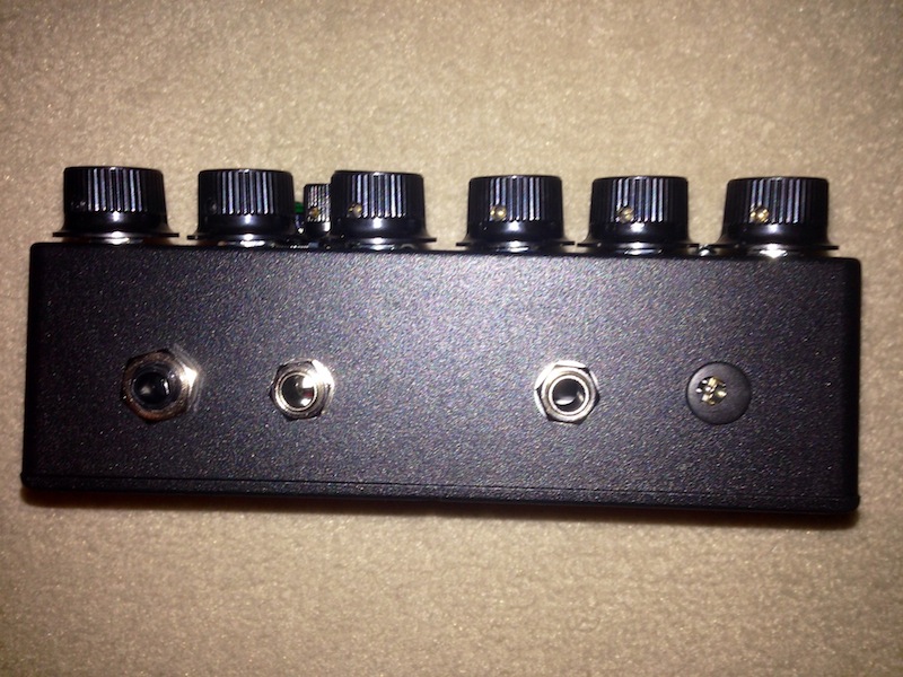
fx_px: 861
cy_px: 338
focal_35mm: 33
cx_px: 452
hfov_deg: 55.4
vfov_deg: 42.9
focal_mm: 4.12
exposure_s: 1/40
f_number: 2.4
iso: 50
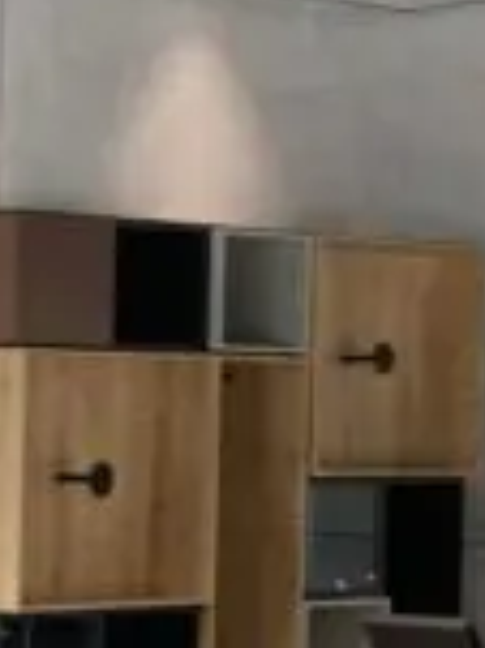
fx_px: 2469
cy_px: 511
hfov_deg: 9.2
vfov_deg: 14.9
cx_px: -914
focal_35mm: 132
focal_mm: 4.25
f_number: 1.8
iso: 40
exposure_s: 1/121
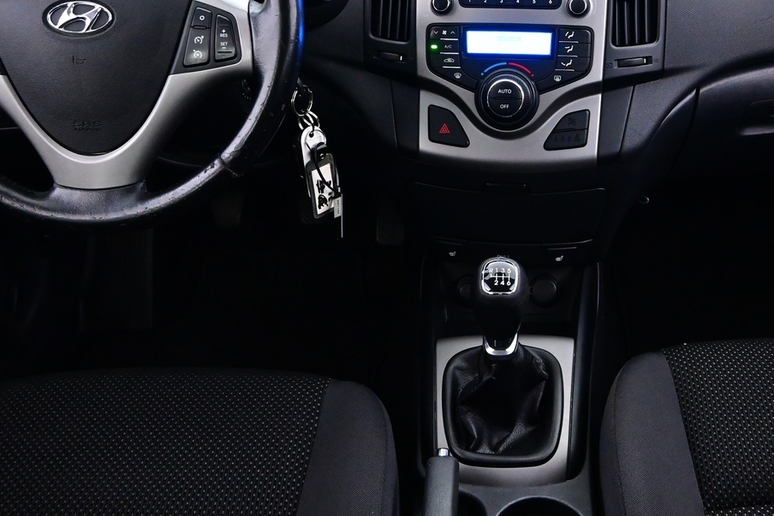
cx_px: 508
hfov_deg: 44.8
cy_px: 202
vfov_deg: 31.1
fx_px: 925
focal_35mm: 43
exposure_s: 1/25
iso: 3200
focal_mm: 16
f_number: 3.5
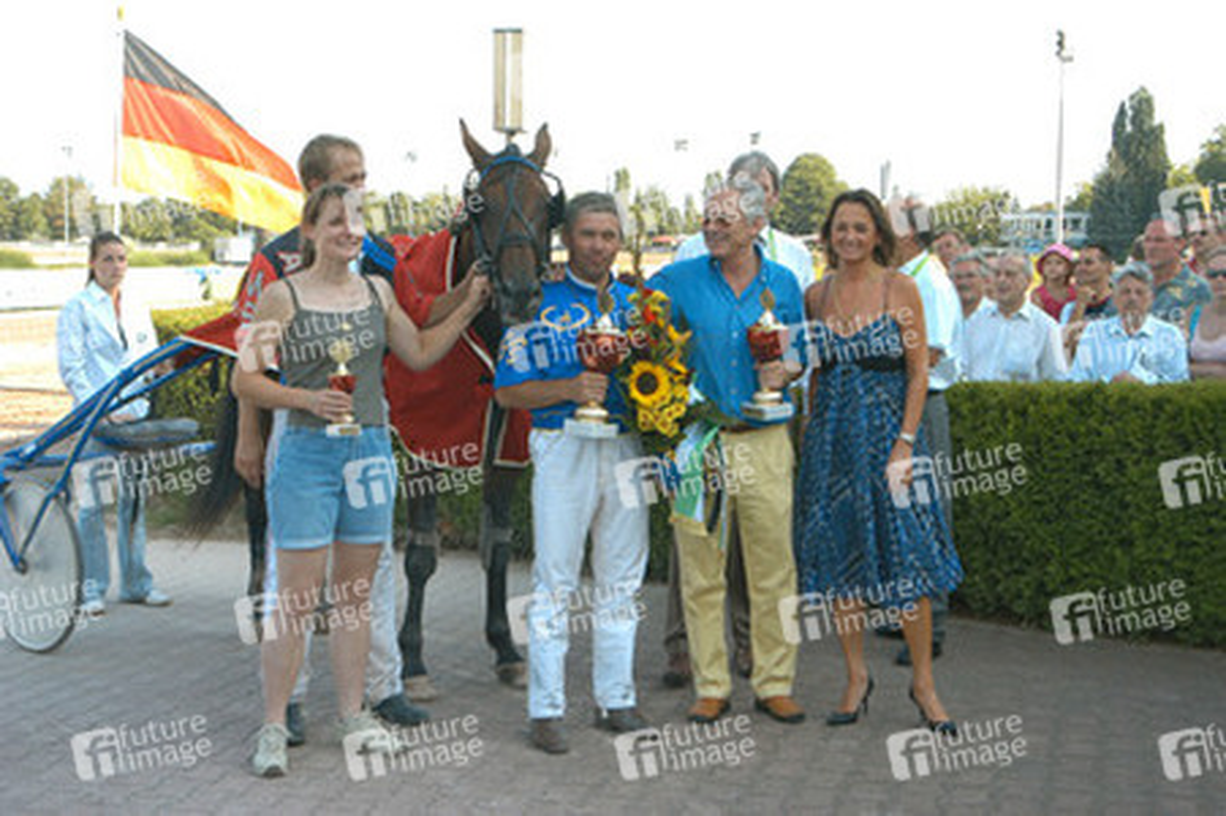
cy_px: 408
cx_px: 613
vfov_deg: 23.7
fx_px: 1940
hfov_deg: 35.1
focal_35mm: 57
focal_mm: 38
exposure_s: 1/180
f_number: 6.3
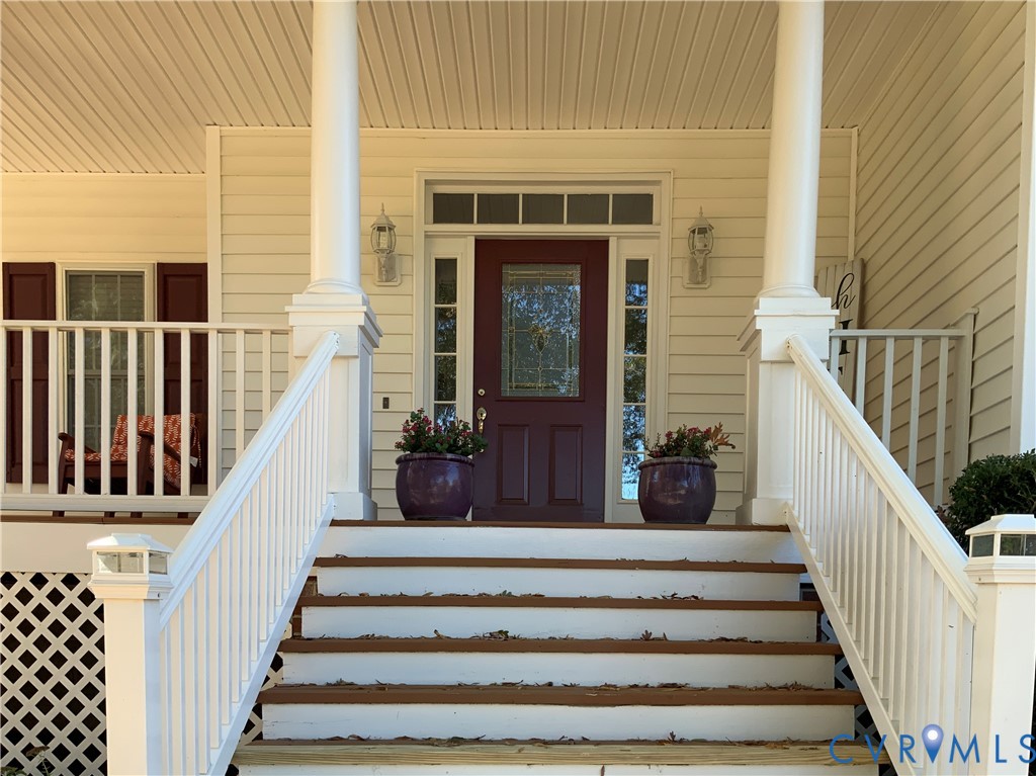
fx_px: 868
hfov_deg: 61.7
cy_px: 388
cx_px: 518
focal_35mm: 29
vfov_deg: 48.2
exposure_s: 1/173
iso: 16
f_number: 1.8
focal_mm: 3
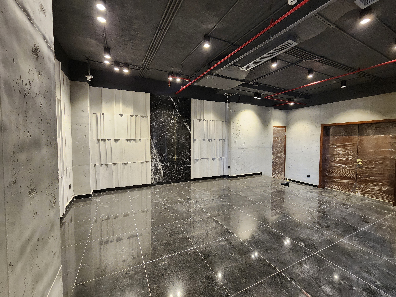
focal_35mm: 13
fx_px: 149
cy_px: 148
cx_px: 198
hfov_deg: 106.2
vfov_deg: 89.9
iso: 400
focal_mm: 2.2
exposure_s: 1/50
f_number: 2.2
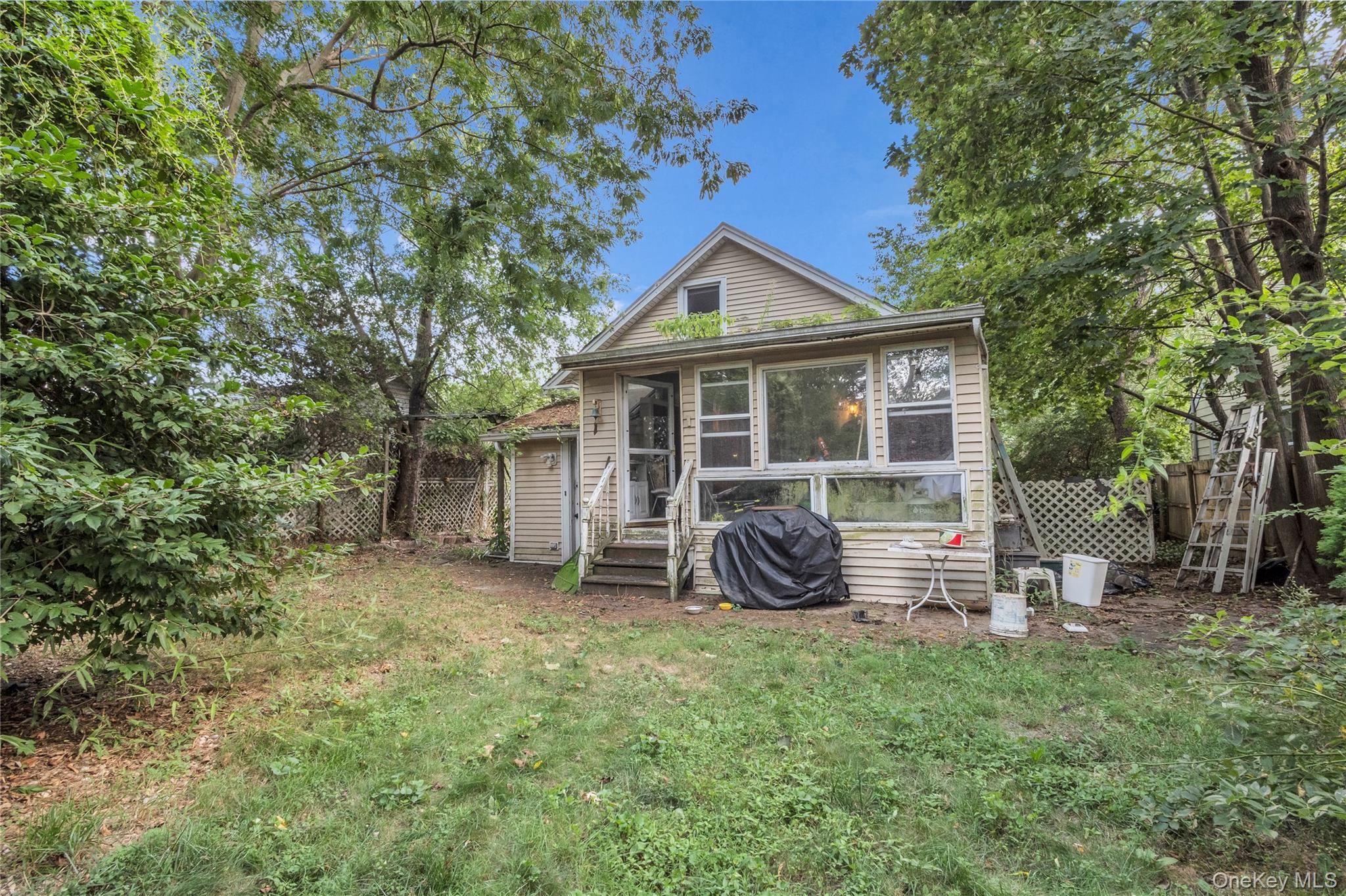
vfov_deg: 73.7
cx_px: 673
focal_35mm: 16
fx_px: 598
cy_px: 448
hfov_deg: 96.7
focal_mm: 8
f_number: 8
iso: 400
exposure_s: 1/50
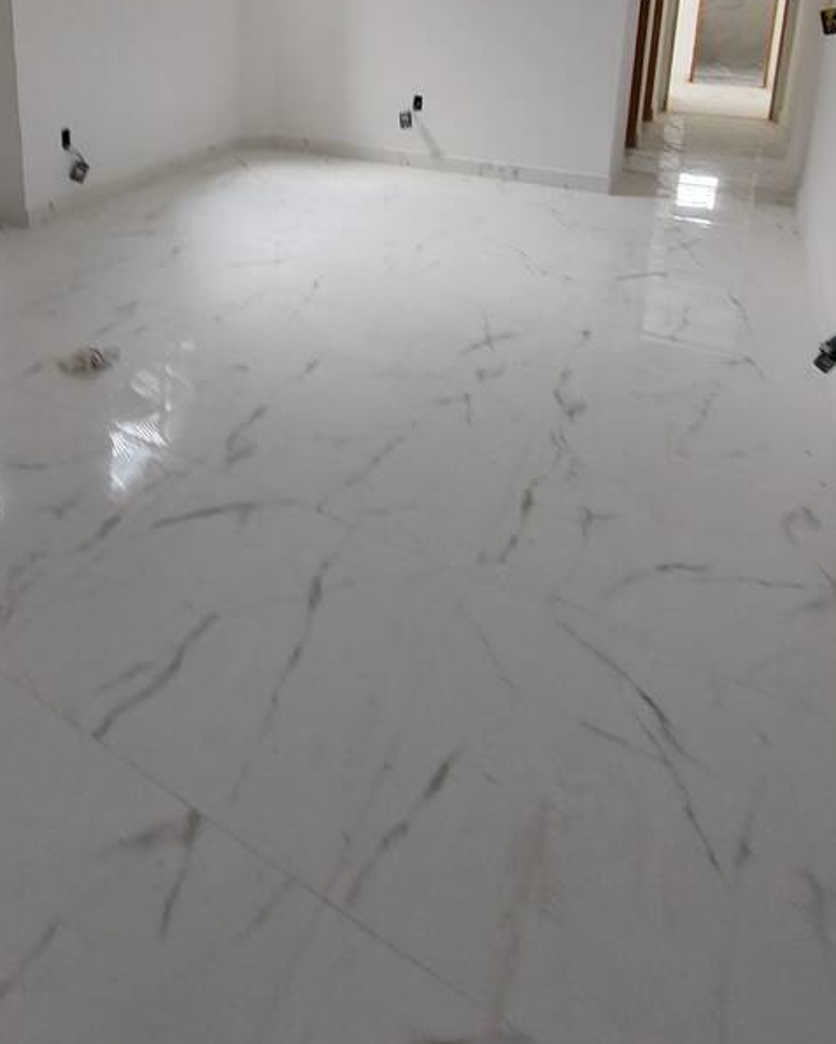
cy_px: 191
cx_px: 224
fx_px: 711
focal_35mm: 23
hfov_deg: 58.2
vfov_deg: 65.2
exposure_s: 1/60
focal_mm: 1.74
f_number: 2.2
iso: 80
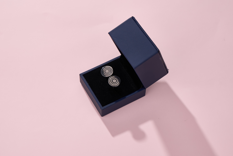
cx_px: 116
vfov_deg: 17.9
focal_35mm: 76
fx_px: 492
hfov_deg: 26.7
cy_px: 78
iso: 250
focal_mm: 51
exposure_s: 1/200
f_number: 8
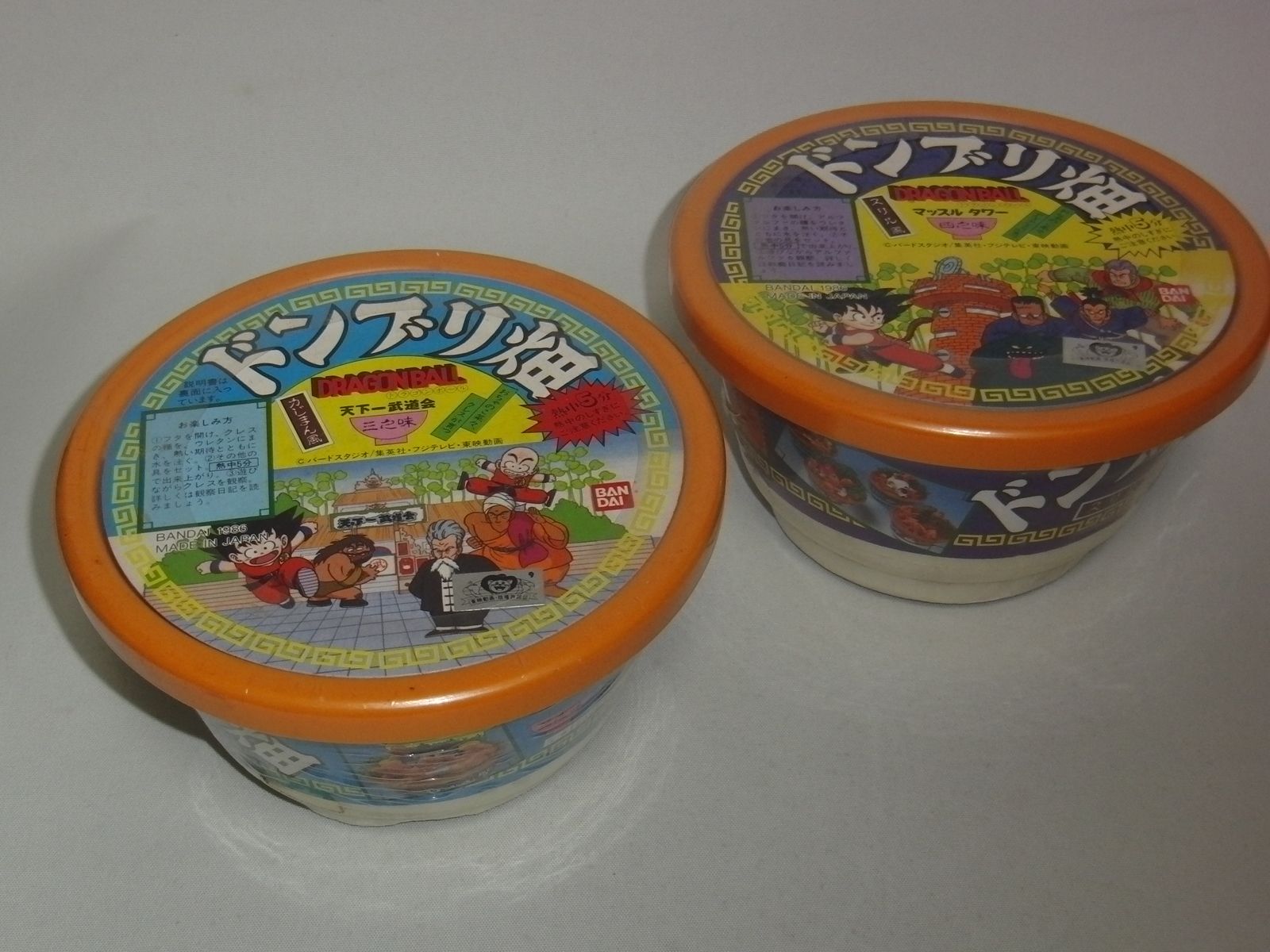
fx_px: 2055
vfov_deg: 26.1
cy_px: 476
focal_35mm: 56
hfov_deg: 34.3
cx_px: 635
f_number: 4.2
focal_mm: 9.8
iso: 200
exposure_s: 1/40
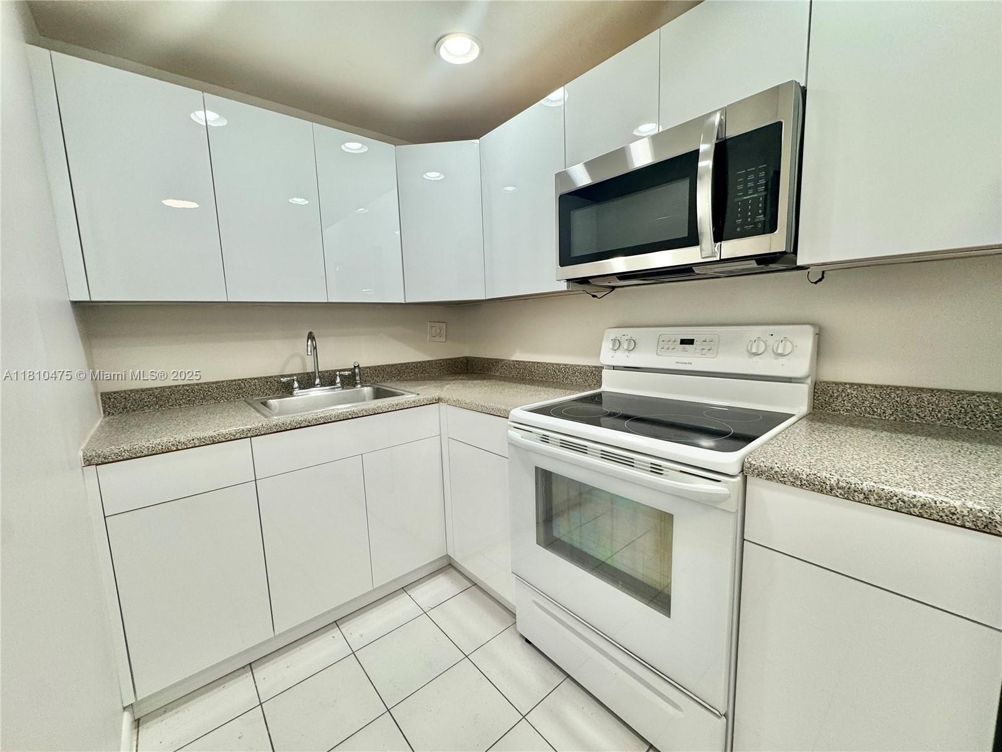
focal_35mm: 14
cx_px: 501
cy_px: 376
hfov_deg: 102.1
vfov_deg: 85.7
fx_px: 405
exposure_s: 1/120
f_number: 2.2
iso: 100
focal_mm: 2.22
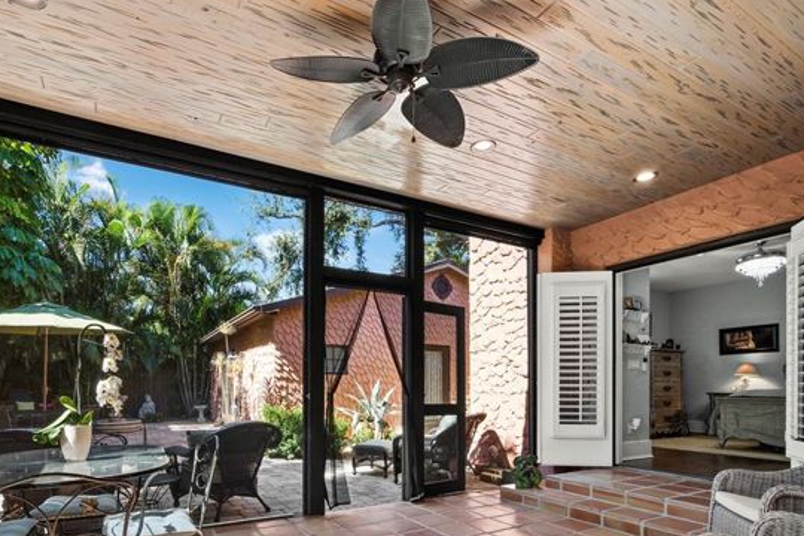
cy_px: 386
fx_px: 424
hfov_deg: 86.4
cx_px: 348
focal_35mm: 19
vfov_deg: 61.7
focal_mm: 7
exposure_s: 1/10
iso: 320
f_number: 11
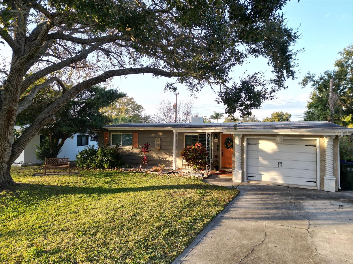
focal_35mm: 24
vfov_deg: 56.8
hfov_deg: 71.6
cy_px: 132
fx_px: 245
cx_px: 176
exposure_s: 1/30
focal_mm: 6.72
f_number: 1.7
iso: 100
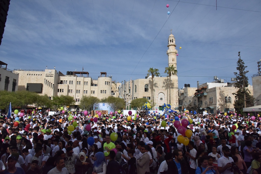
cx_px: 130
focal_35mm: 24
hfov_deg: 73.7
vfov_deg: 53.1
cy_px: 87
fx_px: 174
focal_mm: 24
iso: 2500
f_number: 22
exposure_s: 1/2500
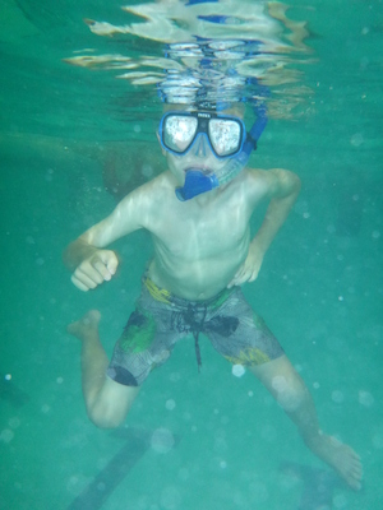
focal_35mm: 28
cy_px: 255
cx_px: 192
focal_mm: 4.9
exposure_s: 1/60
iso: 800
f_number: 3.3
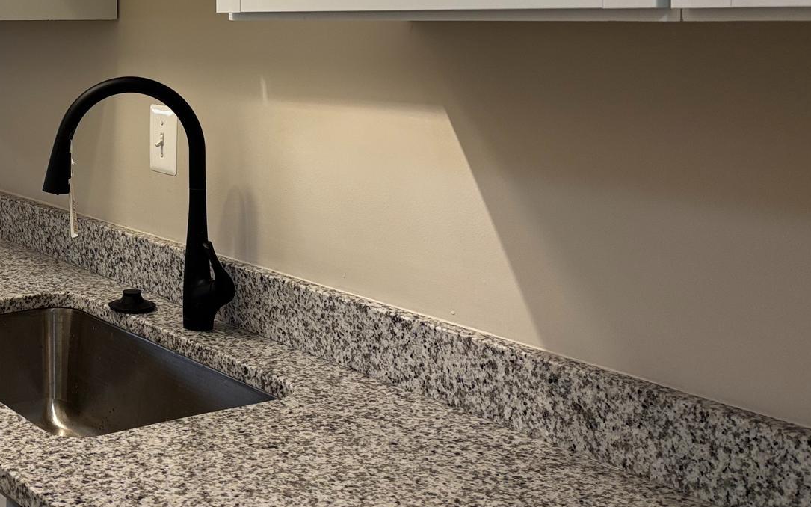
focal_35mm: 52
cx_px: 78
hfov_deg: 36.4
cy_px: 22
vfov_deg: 24.0
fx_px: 1149
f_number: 1.6
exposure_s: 1/120
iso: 100
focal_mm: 5.96
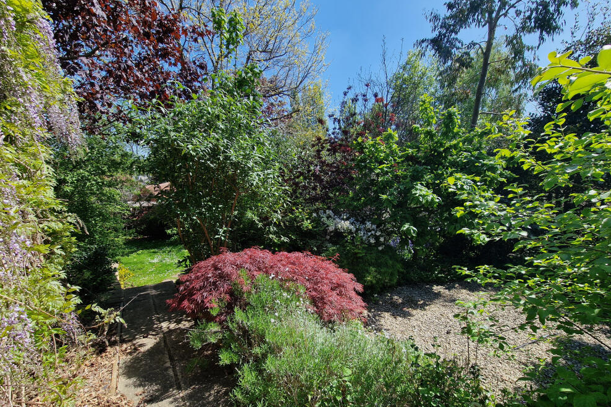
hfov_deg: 104.2
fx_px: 238
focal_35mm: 14
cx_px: 312
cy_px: 237
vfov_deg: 80.6
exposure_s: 1/1736
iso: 50
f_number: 2.2
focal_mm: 2.2
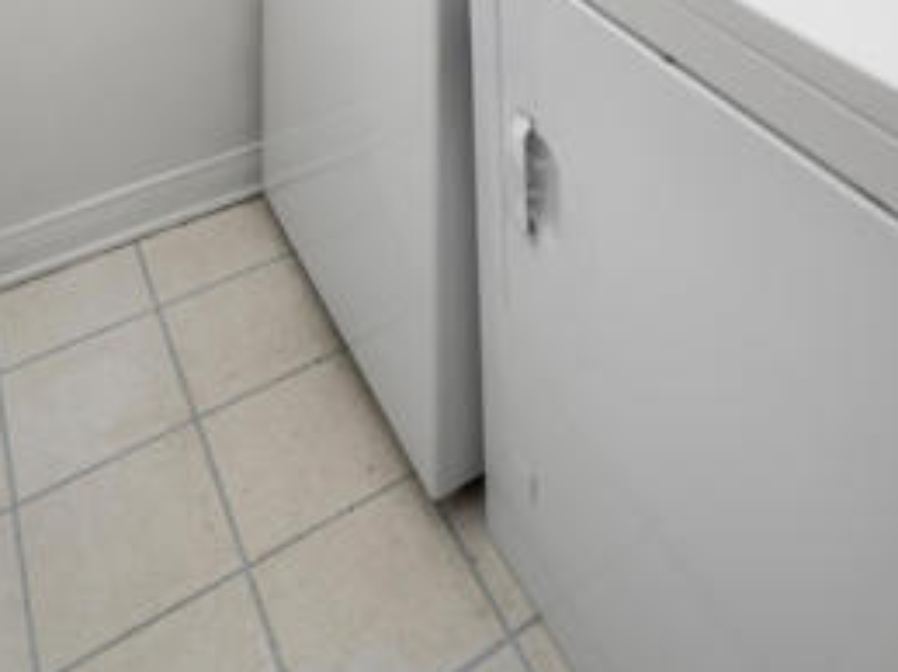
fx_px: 985
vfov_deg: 24.7
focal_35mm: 38
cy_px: -426
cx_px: 511
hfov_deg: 48.9
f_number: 10
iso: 64
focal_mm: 16
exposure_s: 1/50
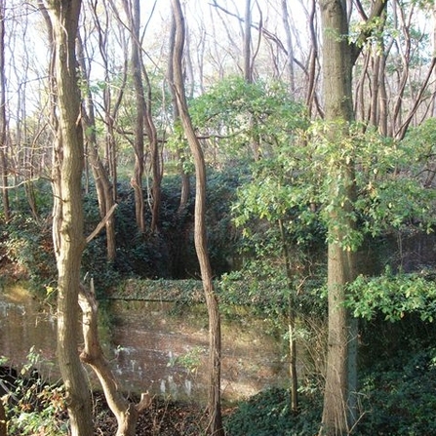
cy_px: 218
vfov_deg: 43.9
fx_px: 541
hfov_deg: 43.9
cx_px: 226
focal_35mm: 38
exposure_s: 1/60
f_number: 2.9
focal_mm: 5.7
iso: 187
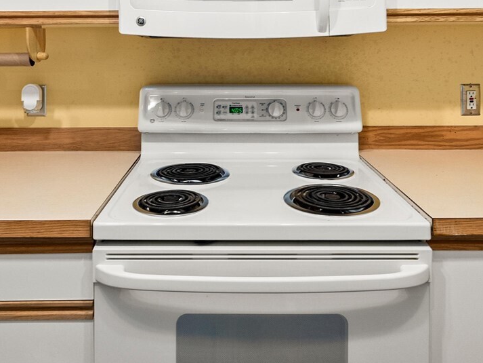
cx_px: 226
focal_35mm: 32
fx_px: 447
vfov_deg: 41.5
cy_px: 52
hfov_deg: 56.8
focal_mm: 14
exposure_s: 1/8
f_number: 7.1
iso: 1000
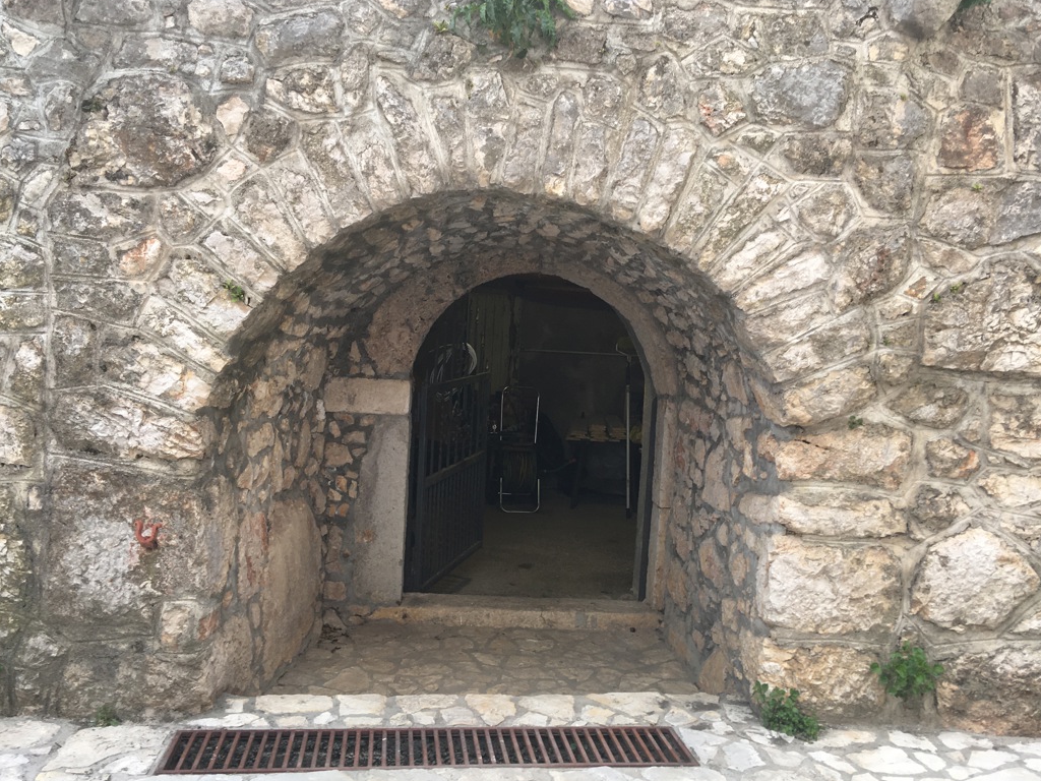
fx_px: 1022
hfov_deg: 53.9
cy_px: 434
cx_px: 544
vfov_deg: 41.7
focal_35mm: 34
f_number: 2.2
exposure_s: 1/50
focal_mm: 4.15
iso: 32
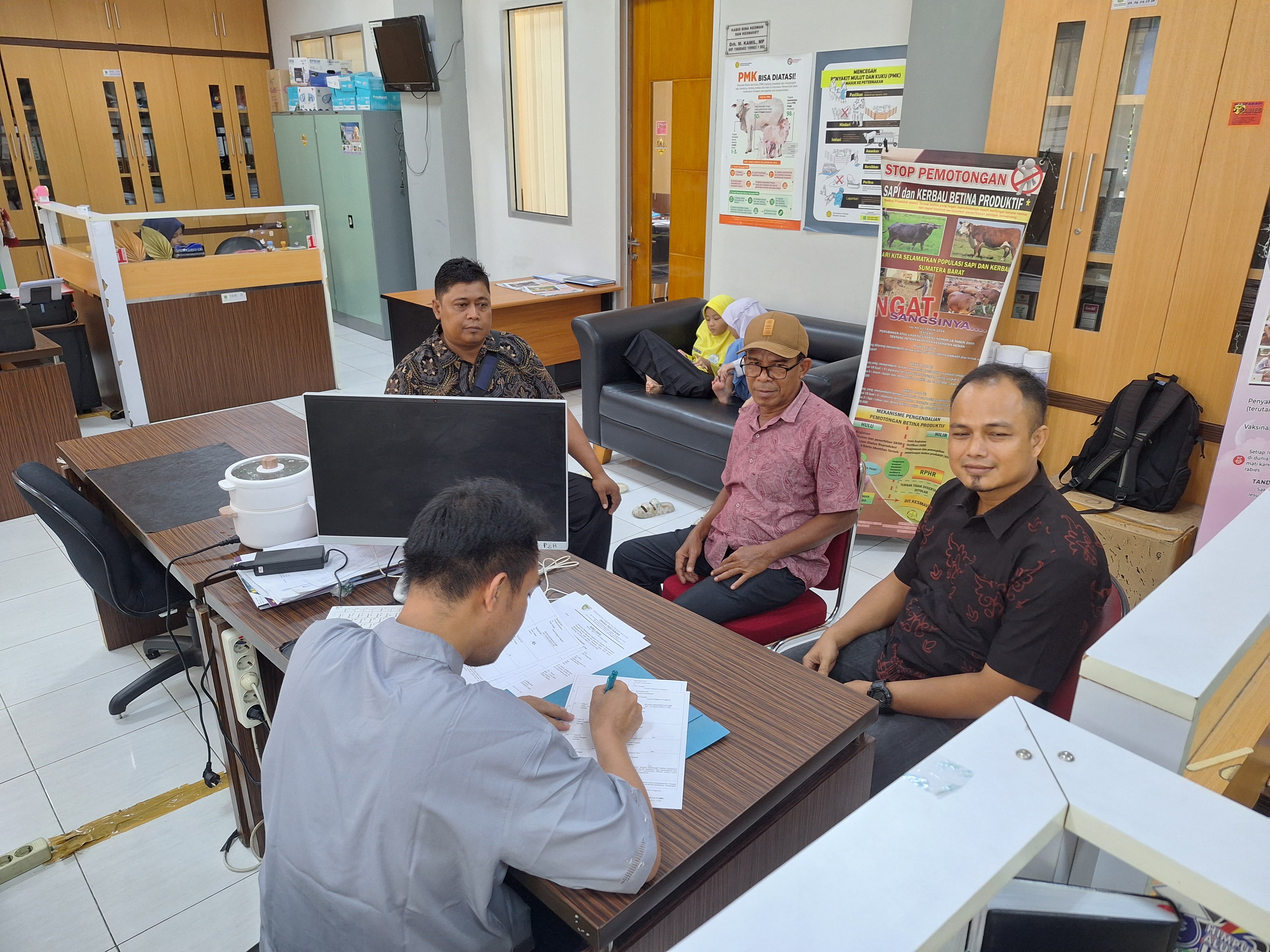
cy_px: 476
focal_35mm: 23
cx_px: 635
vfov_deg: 58.9
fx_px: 844
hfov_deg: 73.9
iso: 250
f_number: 1.8
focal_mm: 5.54
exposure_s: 1/33
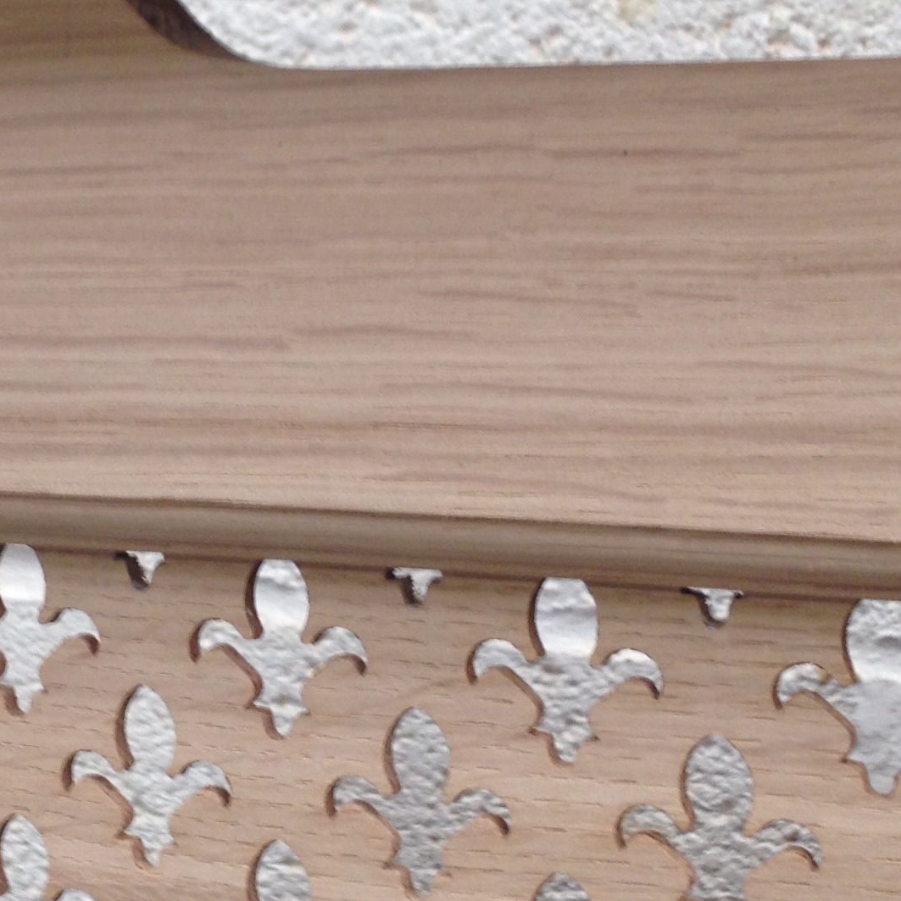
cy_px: 422
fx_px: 2798
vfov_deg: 18.3
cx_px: 242
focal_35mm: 95
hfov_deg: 18.2
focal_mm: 4.28
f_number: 2.4
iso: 50
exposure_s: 1/20
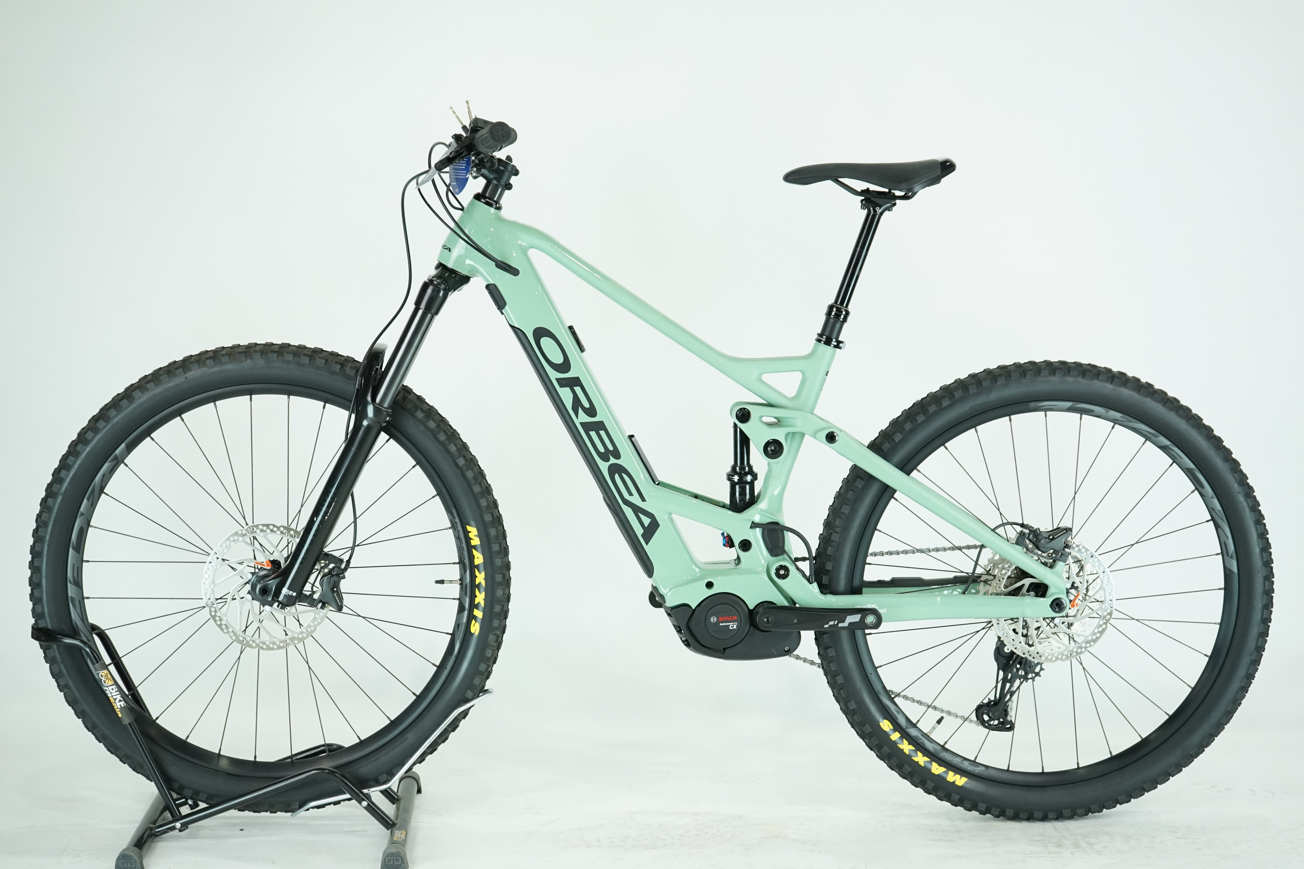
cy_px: 434
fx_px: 1992
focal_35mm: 55
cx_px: 652
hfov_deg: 36.2
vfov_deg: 24.6
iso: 1600
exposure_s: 1/200
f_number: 5.6
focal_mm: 55
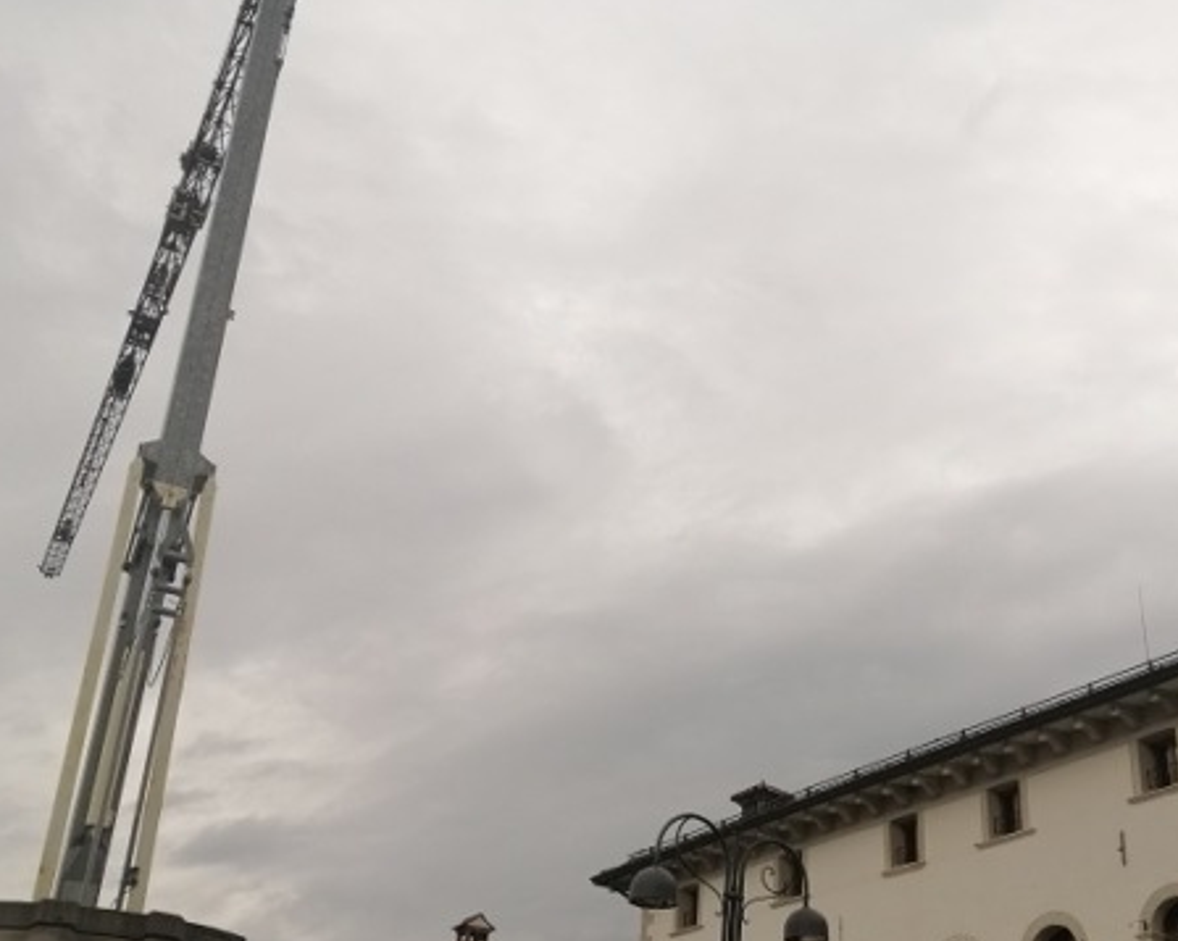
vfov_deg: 36.8
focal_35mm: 40
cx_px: 786
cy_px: 654
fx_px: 1394
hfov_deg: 45.1
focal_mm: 3.95
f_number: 1.8
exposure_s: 1/404
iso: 50
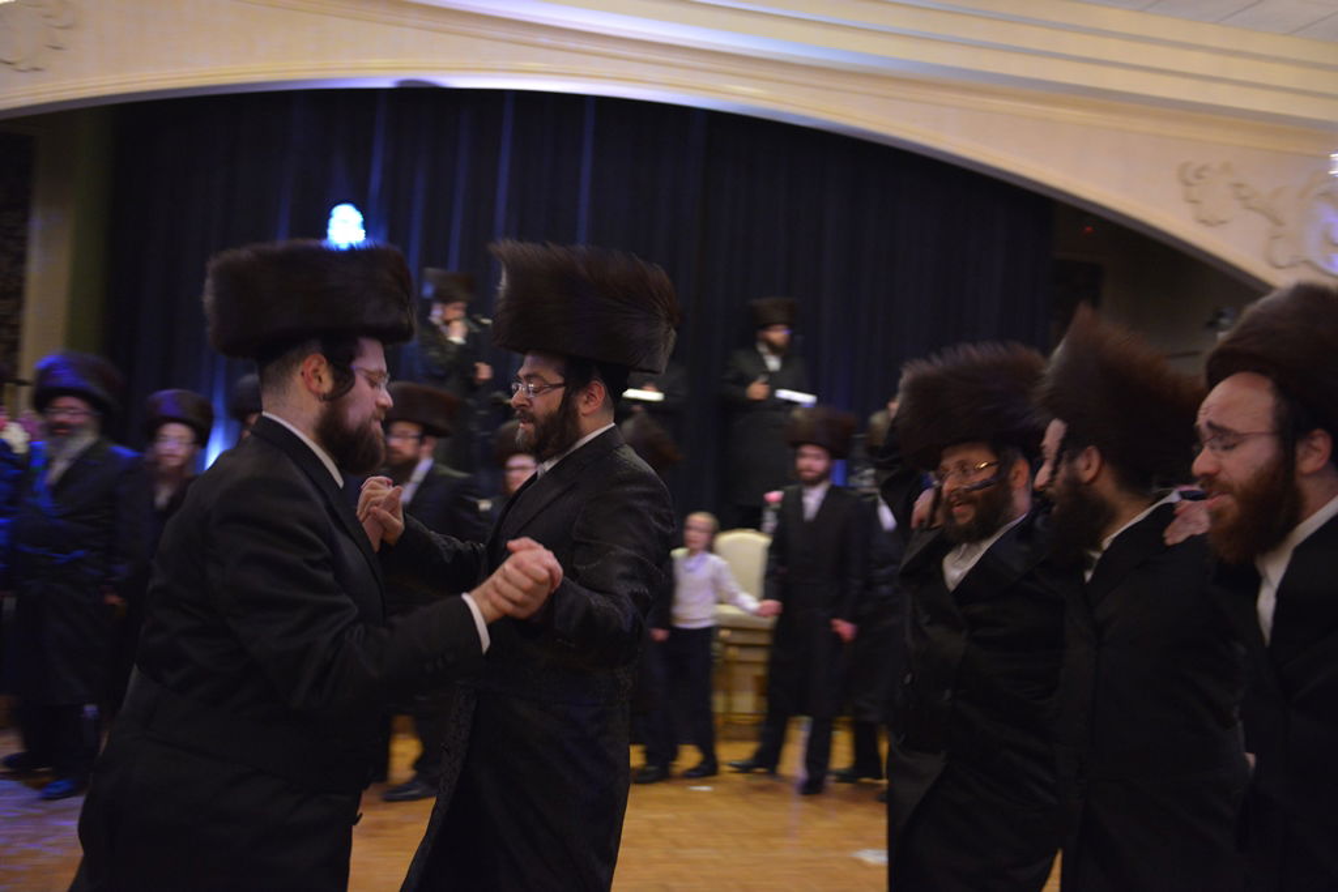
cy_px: 446
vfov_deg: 35.1
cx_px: 669
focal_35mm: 38
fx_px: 1412
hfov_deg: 50.7
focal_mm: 38
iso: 3200
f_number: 2.8
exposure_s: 1/100
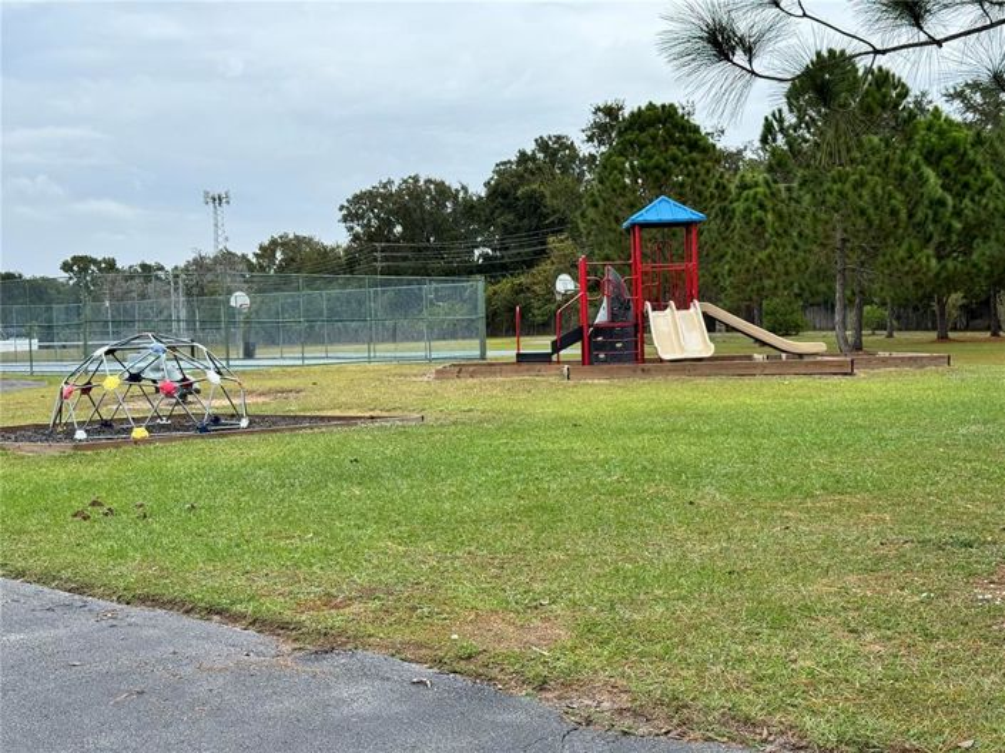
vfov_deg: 30.2
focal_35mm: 48
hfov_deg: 39.7
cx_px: 502
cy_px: 376
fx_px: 1393
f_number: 1.78
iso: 64
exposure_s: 1/1427
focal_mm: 6.76
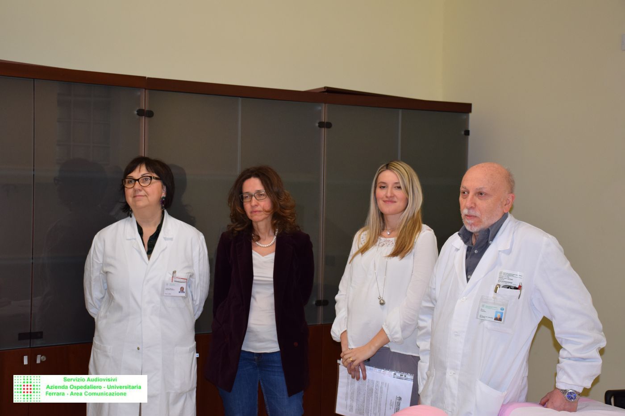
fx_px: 989
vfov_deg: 23.8
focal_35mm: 57
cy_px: 208
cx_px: 312
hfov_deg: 35.1
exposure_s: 1/125
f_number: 5.6
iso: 800
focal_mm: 38
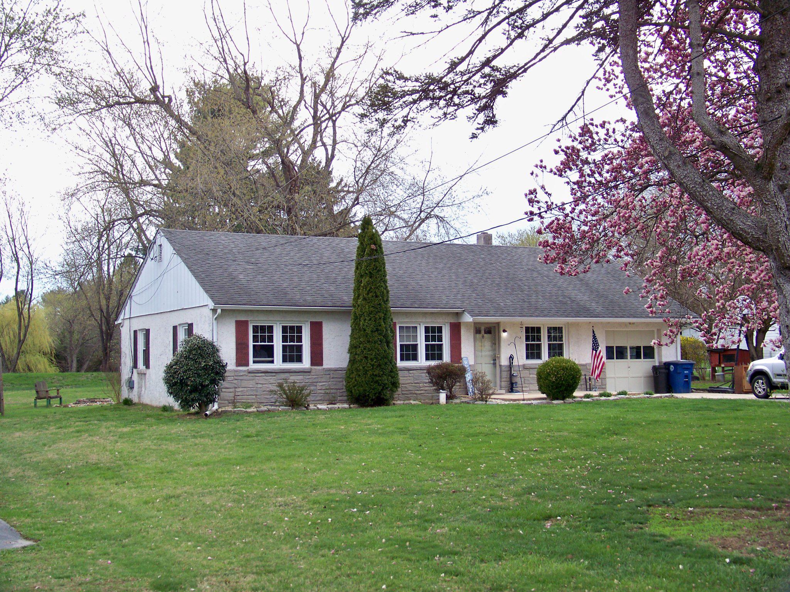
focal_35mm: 46
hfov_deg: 41.2
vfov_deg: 31.5
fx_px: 1050
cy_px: 296
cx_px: 395
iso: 80
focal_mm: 9.36
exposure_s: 1/250
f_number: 3.2
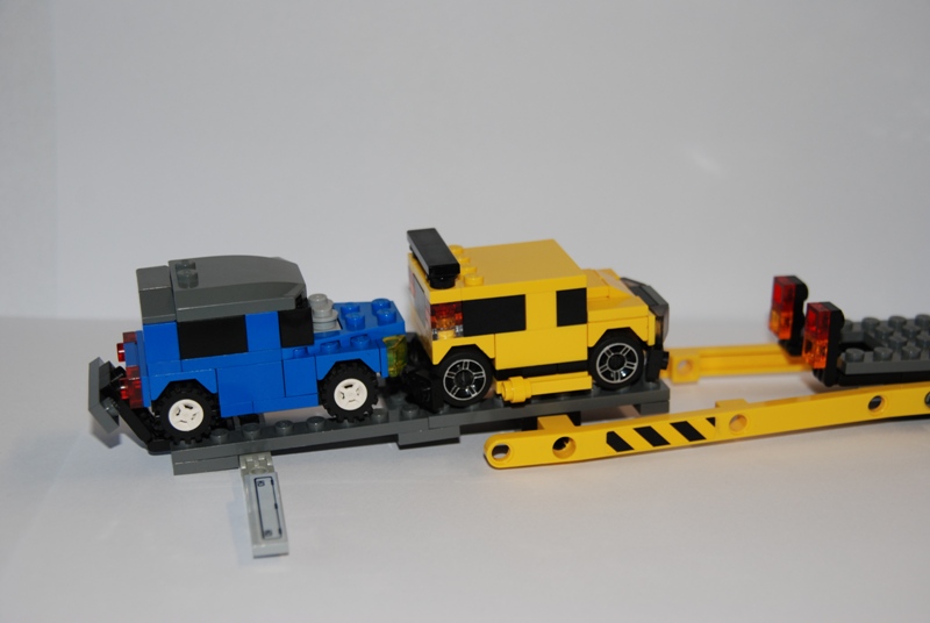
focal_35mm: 69
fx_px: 1785
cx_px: 465
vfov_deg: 19.8
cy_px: 312
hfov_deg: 29.2
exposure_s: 1/60
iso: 200
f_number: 5
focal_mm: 46
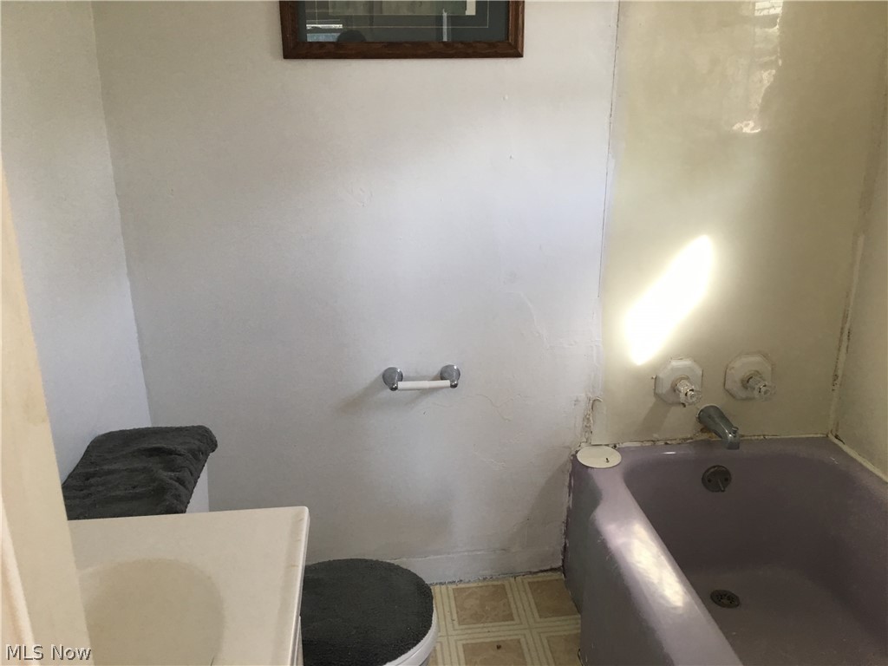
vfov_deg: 48.2
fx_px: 744
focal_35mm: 29
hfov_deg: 61.7
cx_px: 444
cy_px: 333
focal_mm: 4.15
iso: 32
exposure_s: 1/30
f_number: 2.2
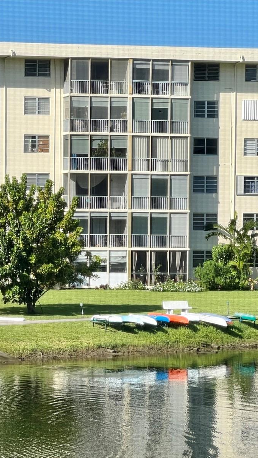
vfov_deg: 19.1
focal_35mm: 112
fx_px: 1362
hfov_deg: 10.7
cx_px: -32
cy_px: 229
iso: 32
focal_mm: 9
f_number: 2.8
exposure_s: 1/488
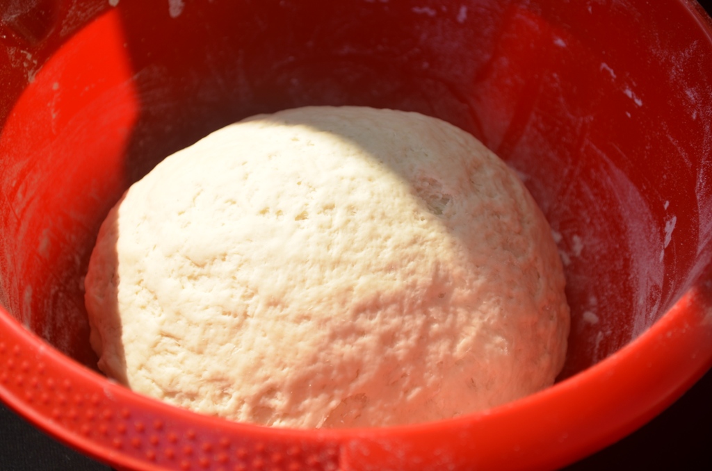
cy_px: 236
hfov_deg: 28.1
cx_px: 356
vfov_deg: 18.8
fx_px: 1421
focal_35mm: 72
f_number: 6.3
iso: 100
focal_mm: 48
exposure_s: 1/80
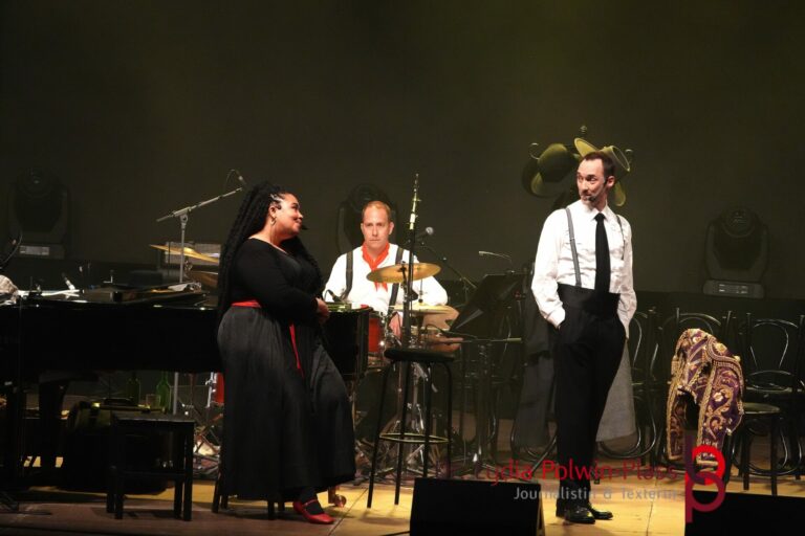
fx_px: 5601
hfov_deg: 8.2
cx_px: 402
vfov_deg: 5.5
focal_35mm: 250
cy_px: 268
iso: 6400
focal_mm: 167
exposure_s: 1/250
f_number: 6.3
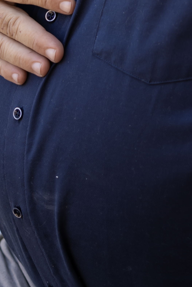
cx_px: 204
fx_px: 1512
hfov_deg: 7.2
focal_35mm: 189
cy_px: -193
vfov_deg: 10.4
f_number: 2.8
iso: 100
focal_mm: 50
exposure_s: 1/250
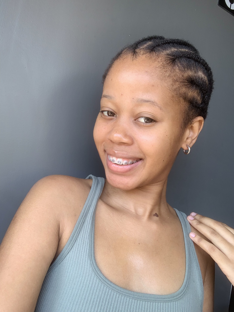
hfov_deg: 44.2
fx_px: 288
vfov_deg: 56.8
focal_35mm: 32
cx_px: 117
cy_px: 156
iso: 25
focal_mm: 2.87
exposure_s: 1/121
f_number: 2.2
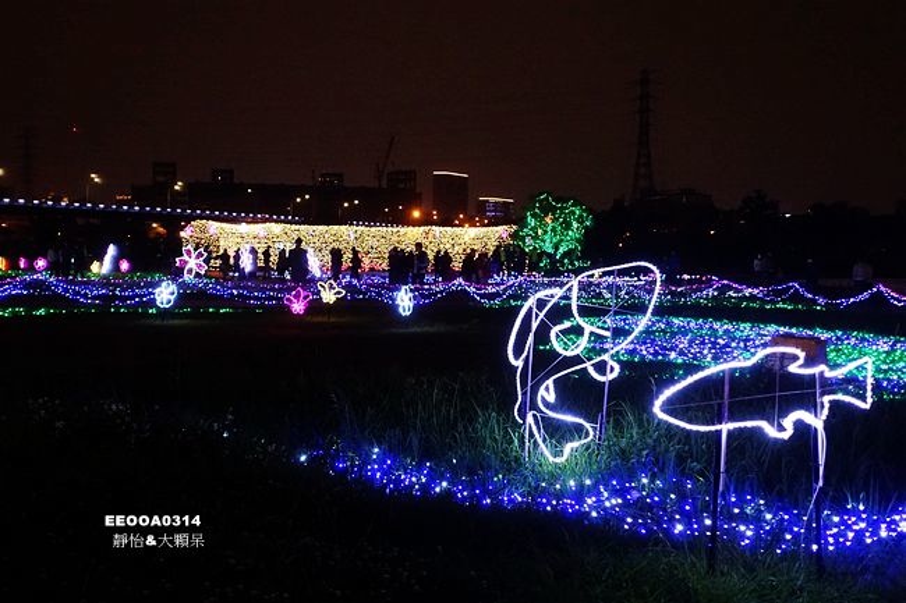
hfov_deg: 41.1
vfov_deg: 28.1
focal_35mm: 48
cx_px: 453
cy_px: 302
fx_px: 1208
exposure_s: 1/100
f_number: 2.8
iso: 3200
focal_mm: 17.7
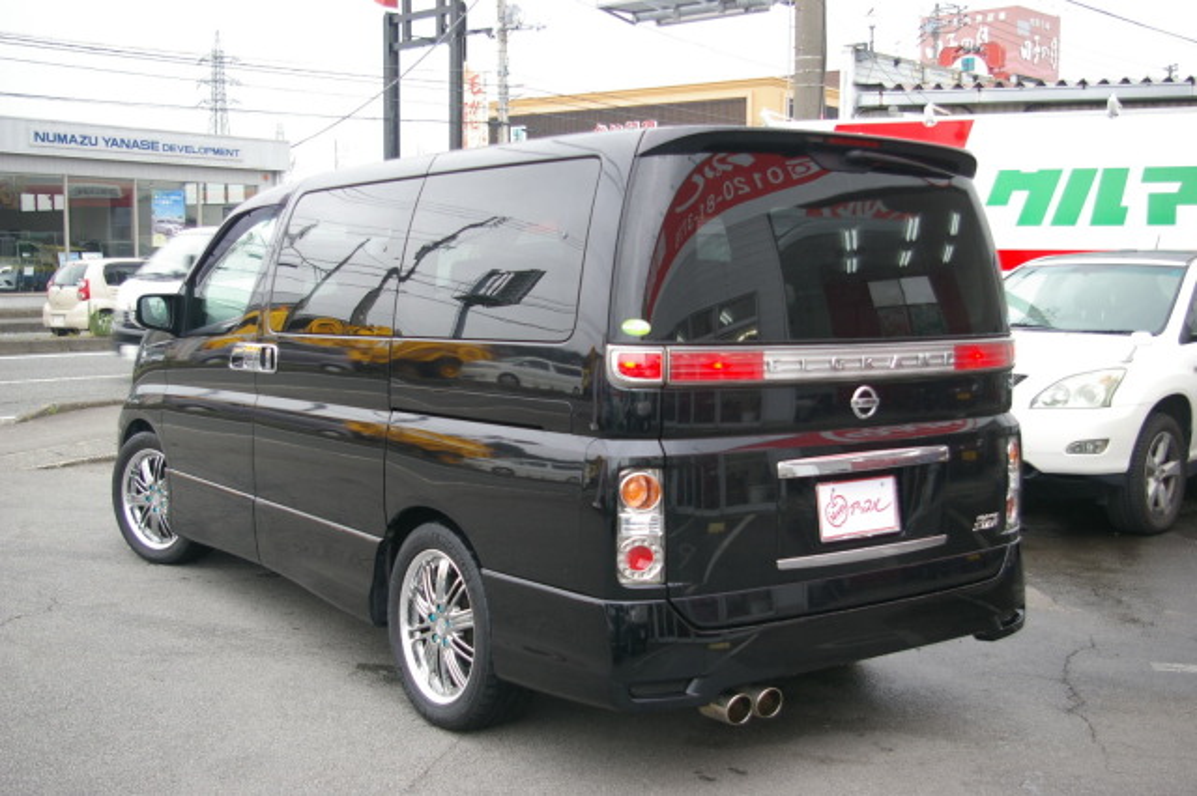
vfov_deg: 31.9
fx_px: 1396
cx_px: 598
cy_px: 398
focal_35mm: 42
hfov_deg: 46.4
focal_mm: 28
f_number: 4
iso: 200
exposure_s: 1/60
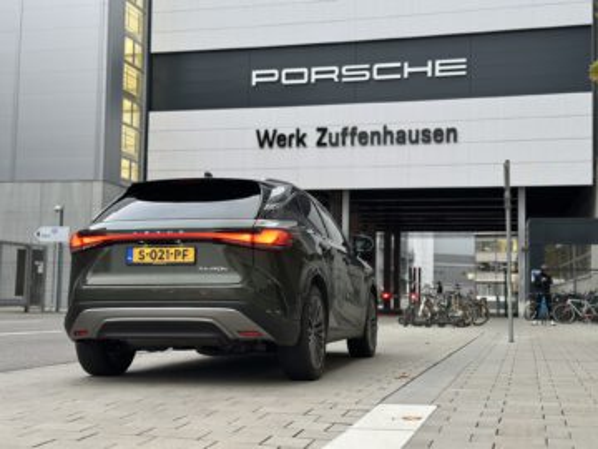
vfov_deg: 30.3
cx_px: 299
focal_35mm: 48
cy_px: 224
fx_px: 829
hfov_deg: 39.7
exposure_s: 1/60
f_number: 1.78
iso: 125
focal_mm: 6.86
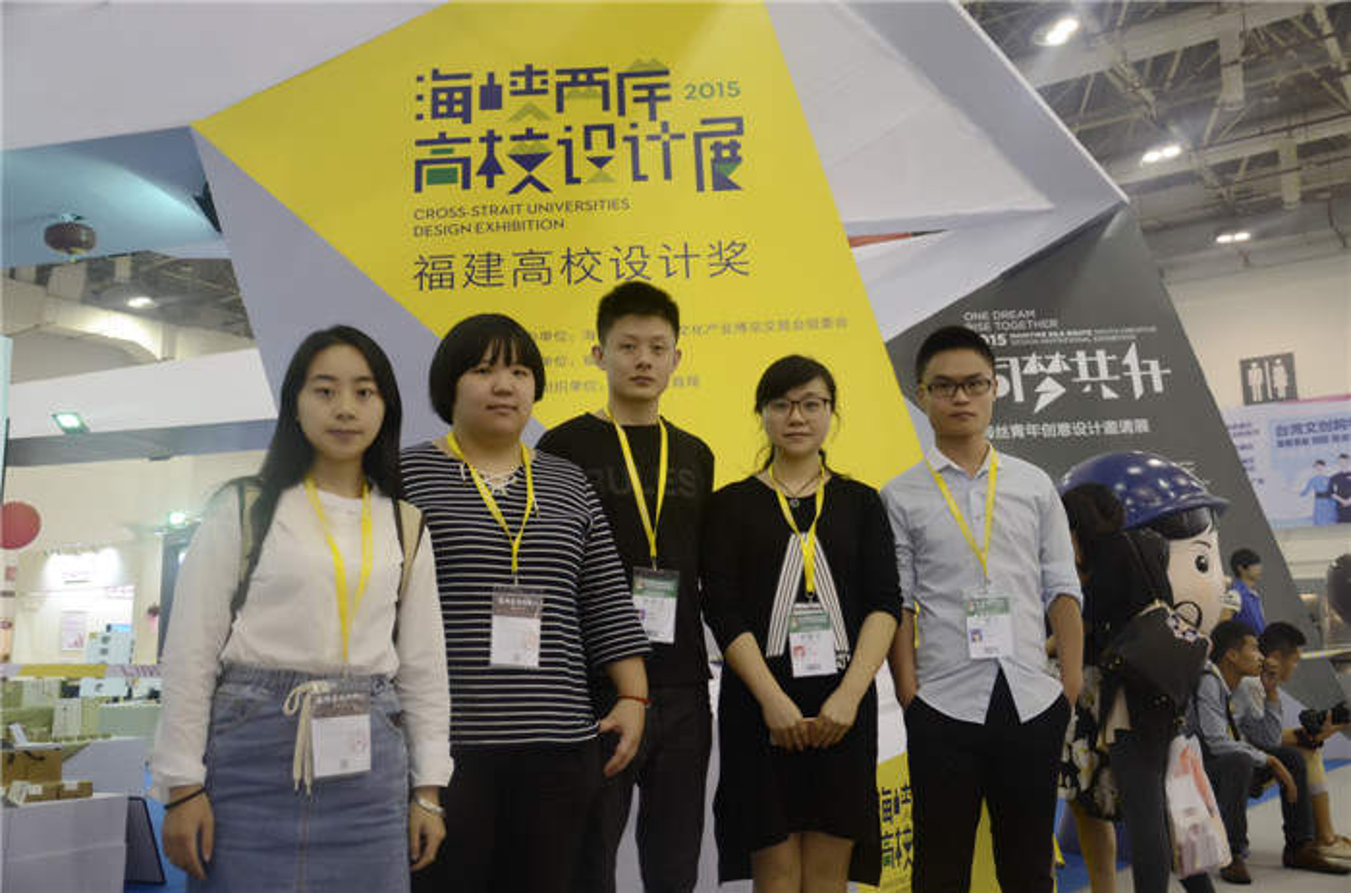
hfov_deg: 57.3
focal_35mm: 33
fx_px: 1235
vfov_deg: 39.8
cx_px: 676
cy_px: 446
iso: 400
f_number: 3.8
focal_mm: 22
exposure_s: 1/25
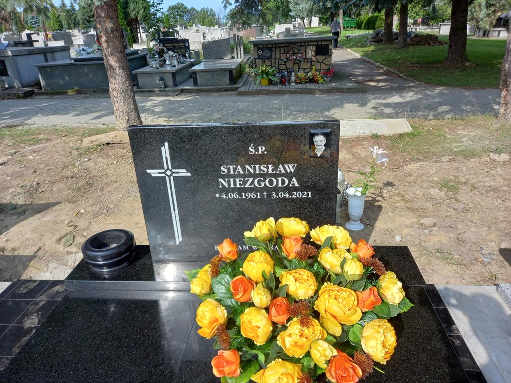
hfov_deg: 69.4
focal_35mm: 25
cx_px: 256
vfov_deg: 54.9
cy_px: 192
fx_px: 369
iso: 25
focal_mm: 4.6
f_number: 2
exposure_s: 1/414
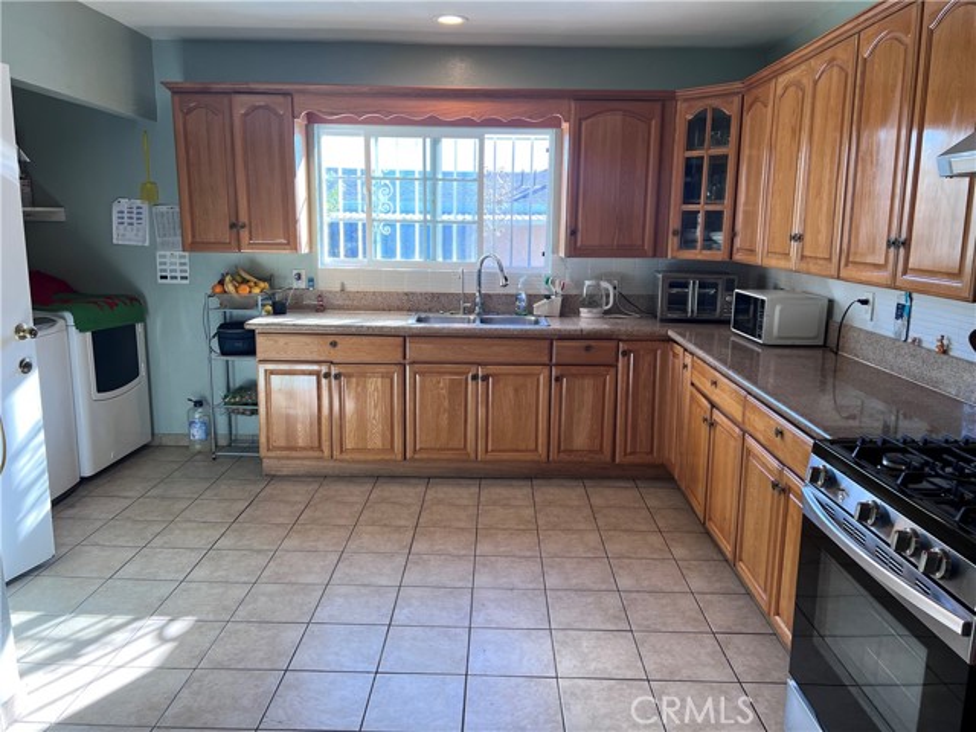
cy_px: 366
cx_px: 488
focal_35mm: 26
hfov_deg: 67.3
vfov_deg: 53.1
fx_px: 733
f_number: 1.5
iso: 64
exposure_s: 1/135
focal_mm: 5.7
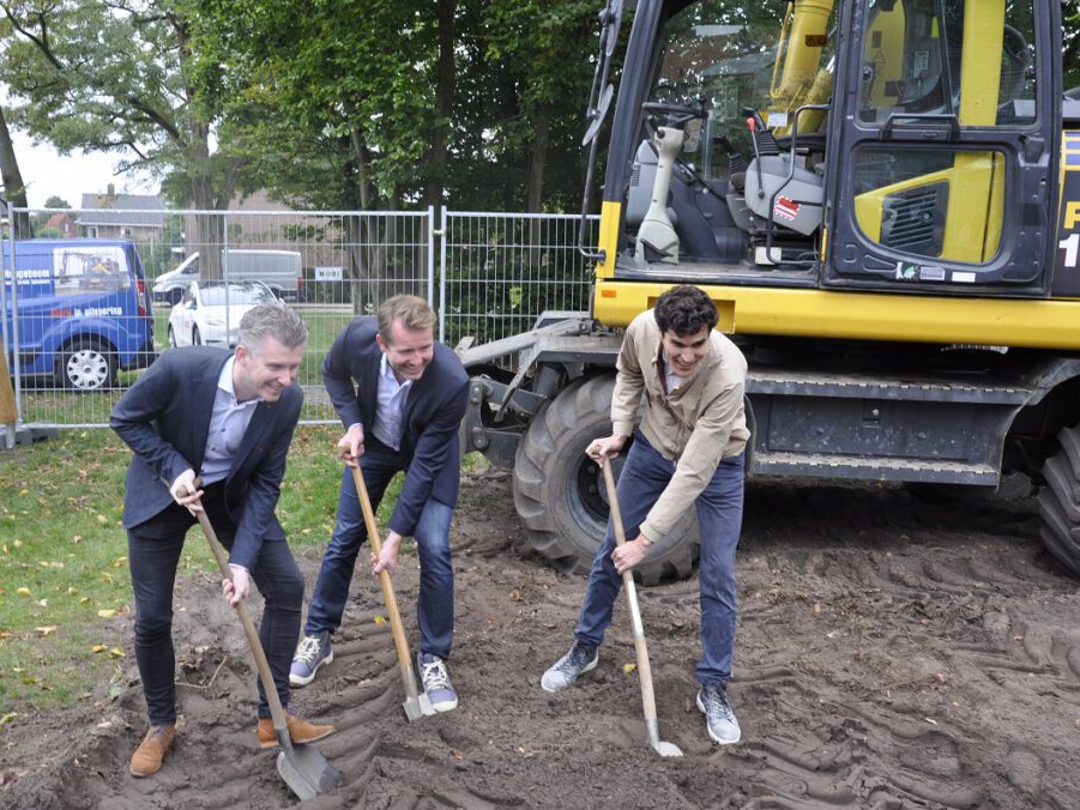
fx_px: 1123
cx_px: 467
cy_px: 406
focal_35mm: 36
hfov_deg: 51.2
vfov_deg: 39.7
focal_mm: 22
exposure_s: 1/50
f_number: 6.3
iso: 320
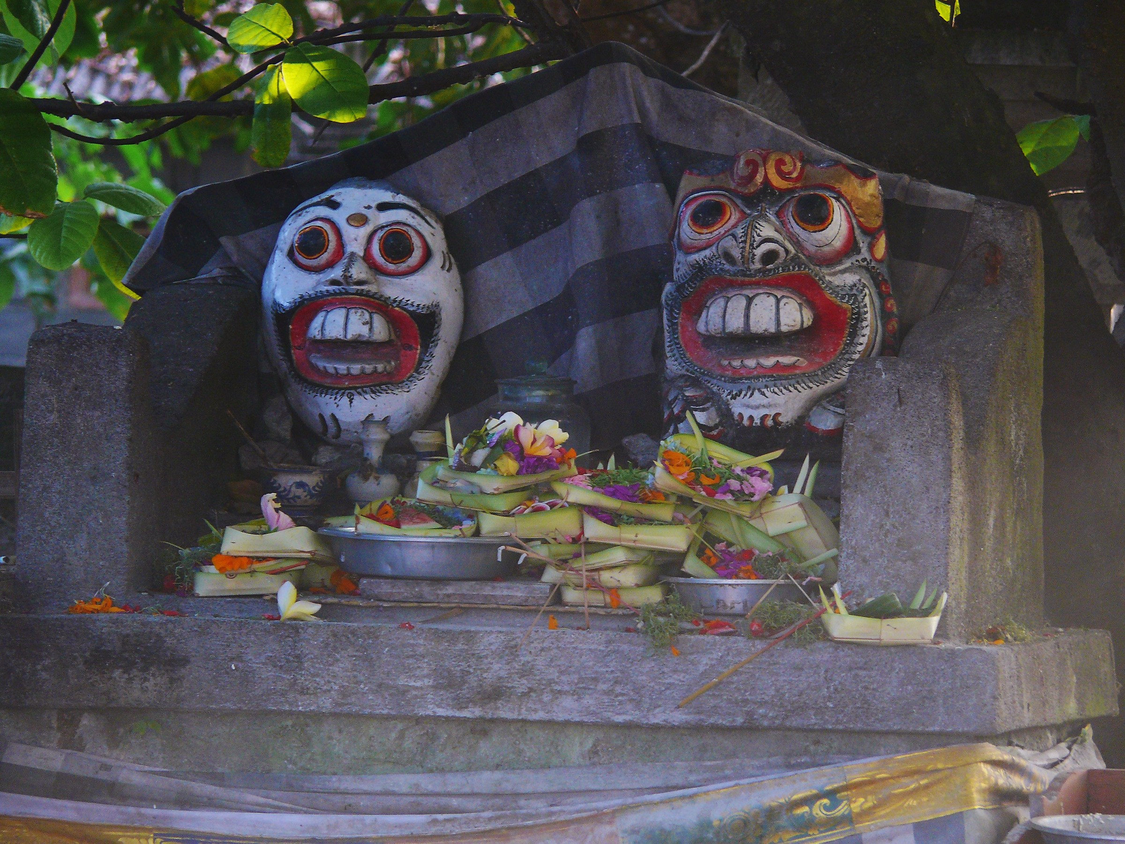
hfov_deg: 5.3
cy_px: 422
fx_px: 12252
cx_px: 562
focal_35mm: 377
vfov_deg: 3.9
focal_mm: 79.7
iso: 100
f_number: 5.6
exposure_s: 1/20
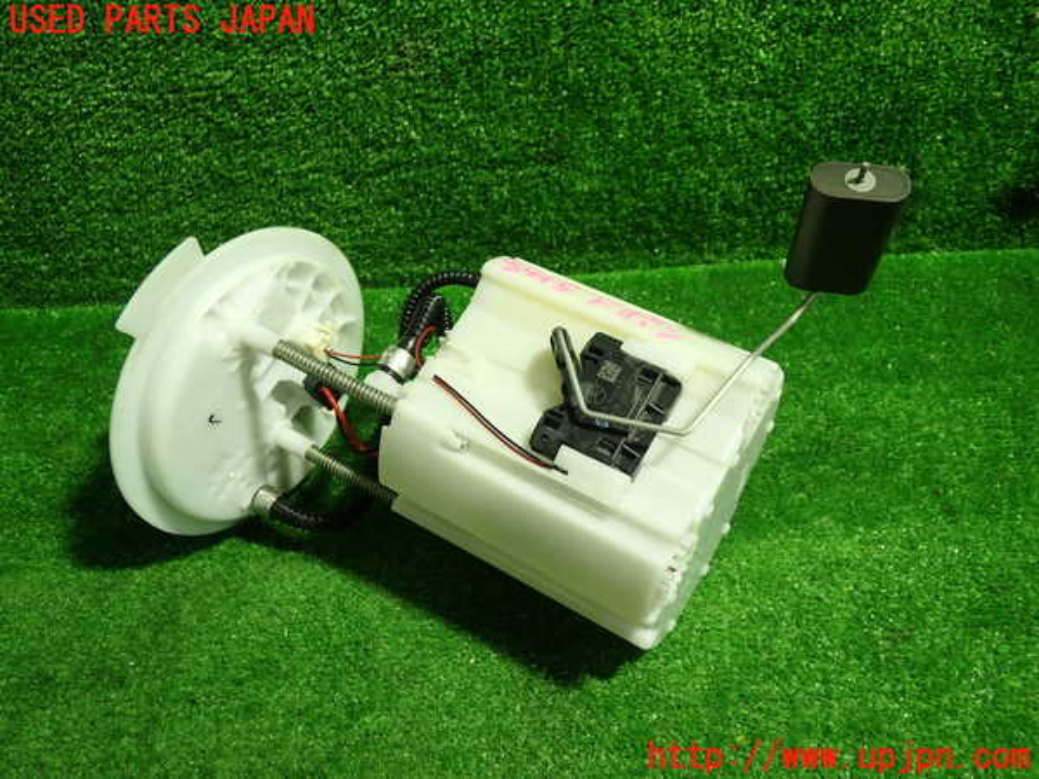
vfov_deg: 46.8
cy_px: 390
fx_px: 900
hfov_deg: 60.0
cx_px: 520
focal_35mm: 30
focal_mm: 5.4
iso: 200
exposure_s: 1/30
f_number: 2.3
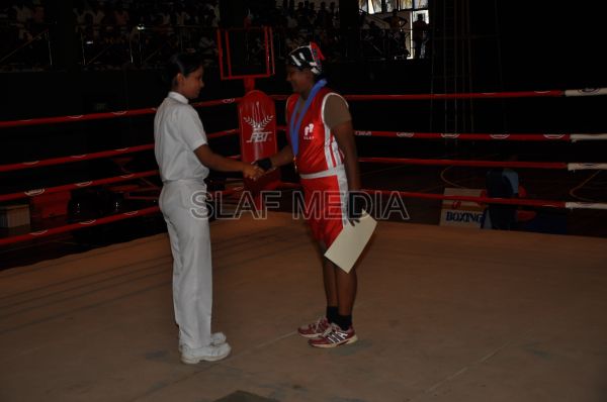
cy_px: 201
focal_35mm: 52
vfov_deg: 25.7
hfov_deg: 37.9
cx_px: 304
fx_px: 884
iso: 200
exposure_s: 1/90
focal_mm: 35
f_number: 4.8
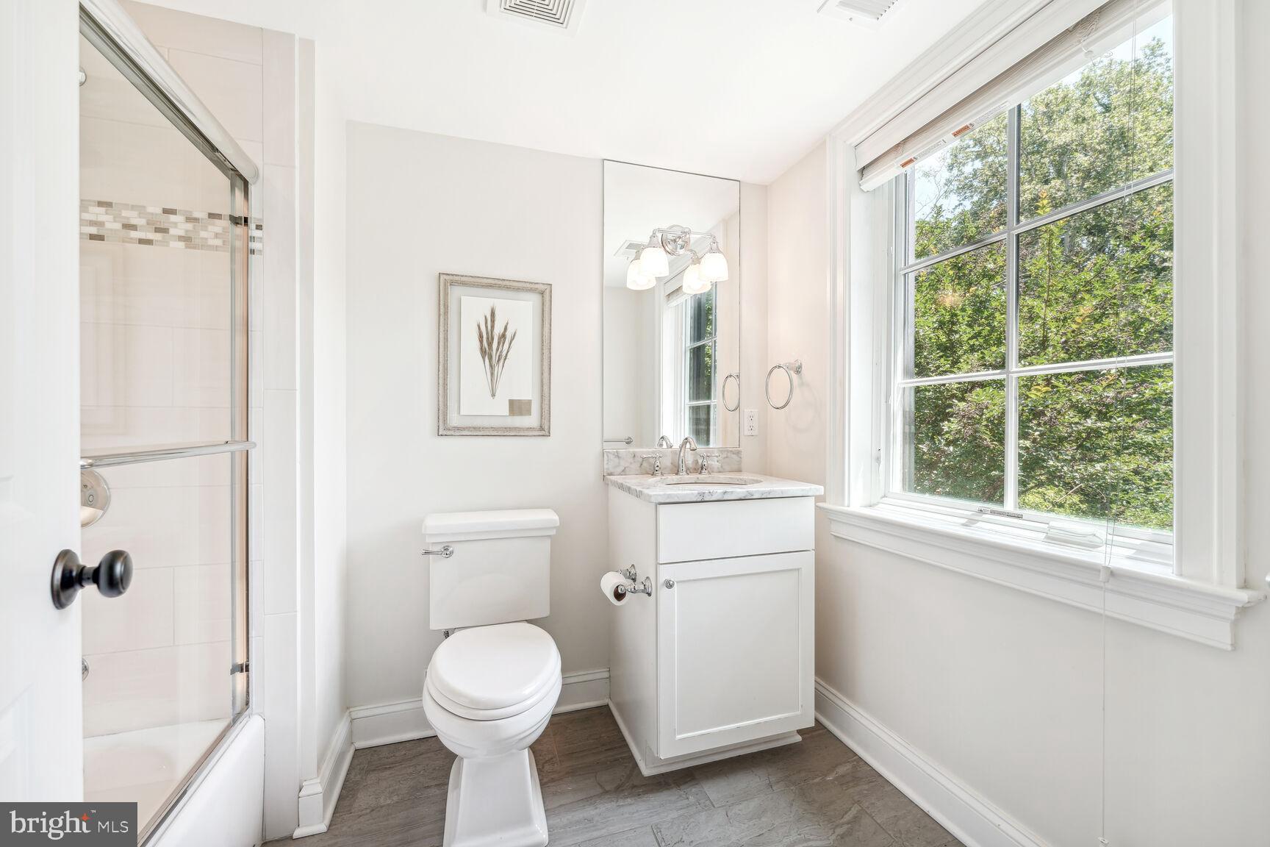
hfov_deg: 104.3
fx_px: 494
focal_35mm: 14
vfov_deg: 81.2
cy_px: 424
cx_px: 635
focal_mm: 14
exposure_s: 1/15
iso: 200
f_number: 8
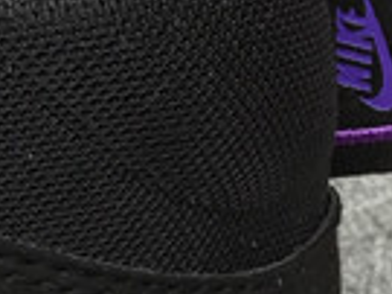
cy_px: 278
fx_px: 2342
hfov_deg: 9.0
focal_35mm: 207
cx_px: -386
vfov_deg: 7.1
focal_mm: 3.3
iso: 40
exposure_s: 1/100
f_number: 2.4
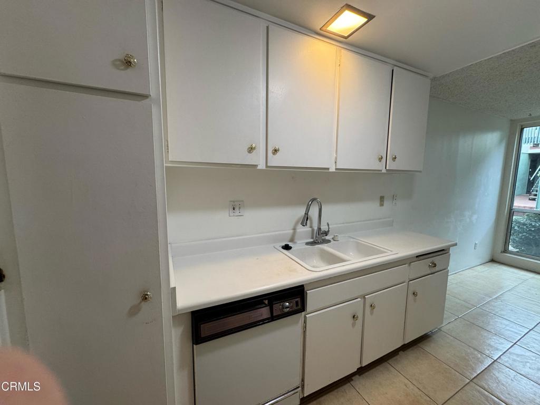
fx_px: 218
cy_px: 202
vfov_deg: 85.7
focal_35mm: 14
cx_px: 270
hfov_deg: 102.1
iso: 200
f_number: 2.2
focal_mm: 2.22
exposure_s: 1/120
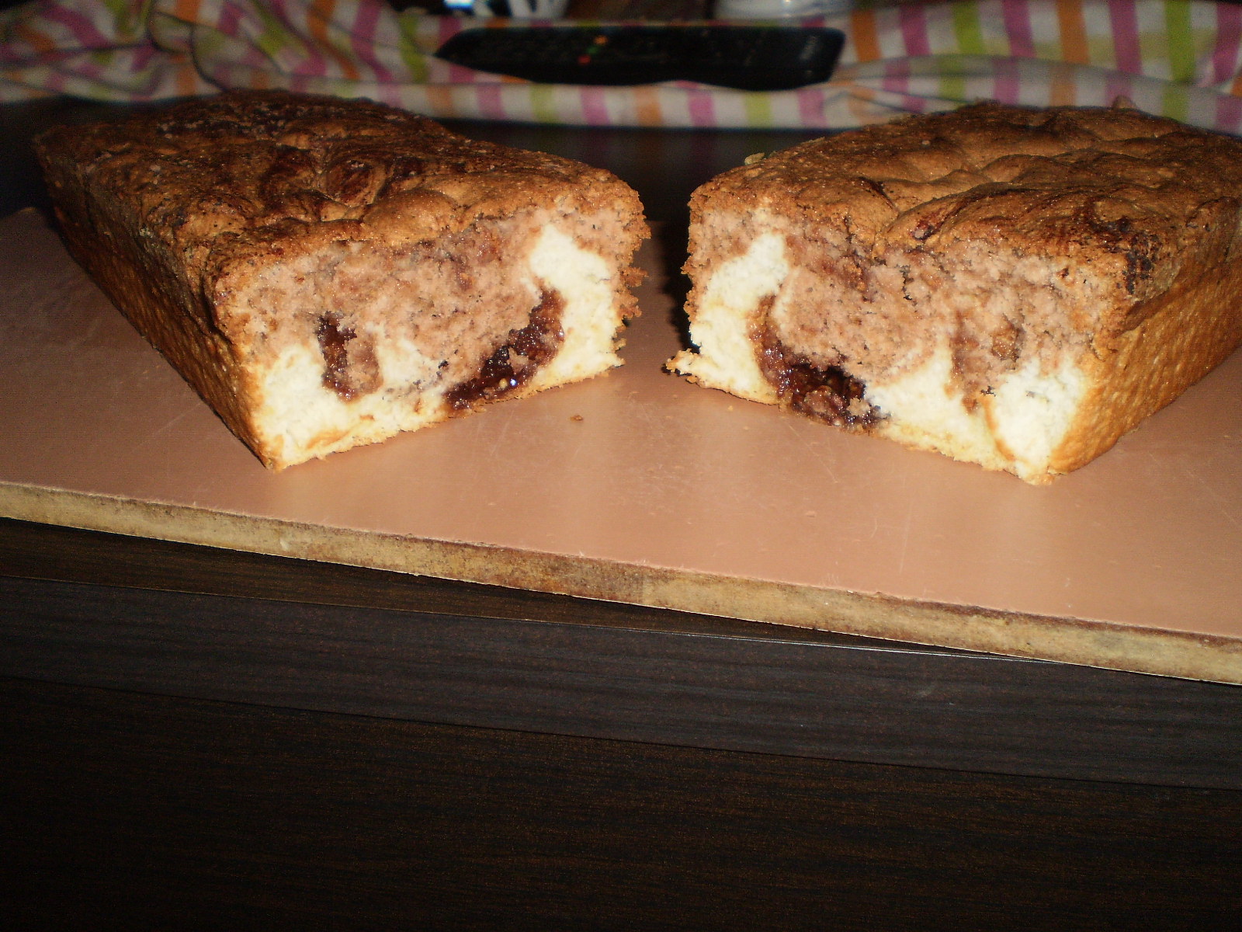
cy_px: 466
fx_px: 1292
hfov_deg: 51.4
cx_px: 621
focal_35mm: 36
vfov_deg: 39.7
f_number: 3.1
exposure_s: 1/30
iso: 125
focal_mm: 6.3
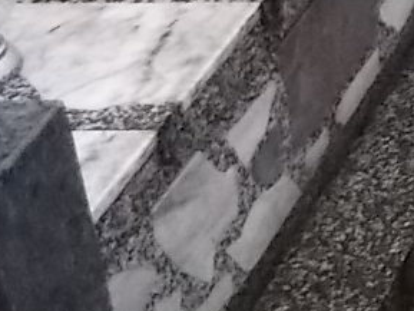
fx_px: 1723
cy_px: -254
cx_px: 1057
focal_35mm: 144
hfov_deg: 11.1
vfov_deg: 9.8
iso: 400
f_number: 3.2
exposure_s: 1/400
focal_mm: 4.6
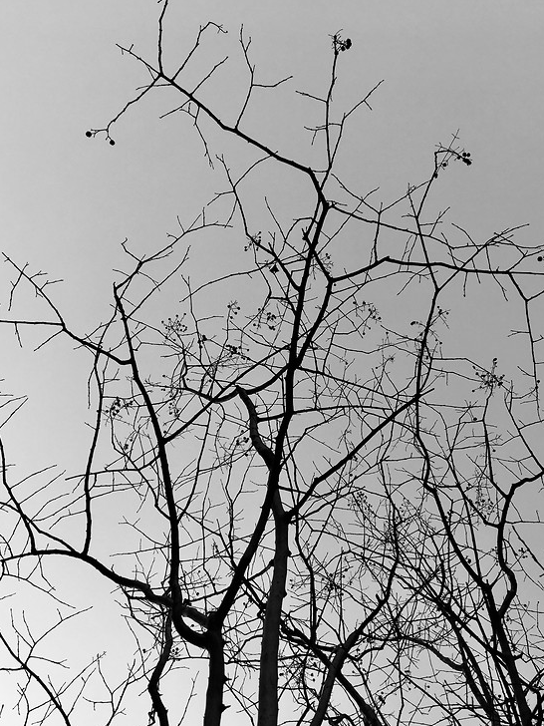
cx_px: 309
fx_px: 712
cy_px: 415
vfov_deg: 53.8
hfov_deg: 41.7
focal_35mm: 34
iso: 25
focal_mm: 4.15
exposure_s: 1/197
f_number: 2.2
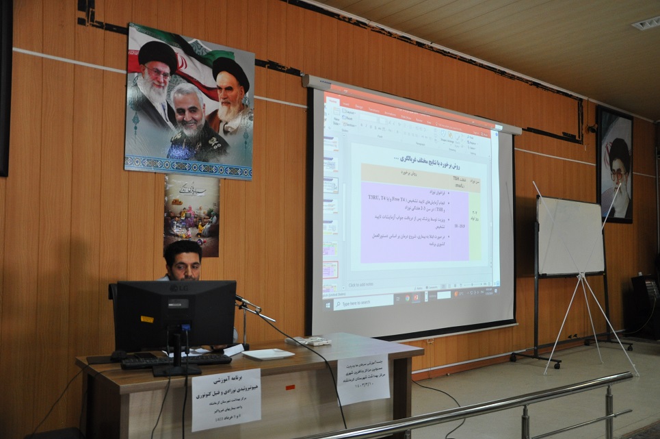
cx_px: 330
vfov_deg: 39.9
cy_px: 220
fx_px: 604
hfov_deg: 57.3
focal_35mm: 33
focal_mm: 22
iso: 800
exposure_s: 1/50
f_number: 3.8
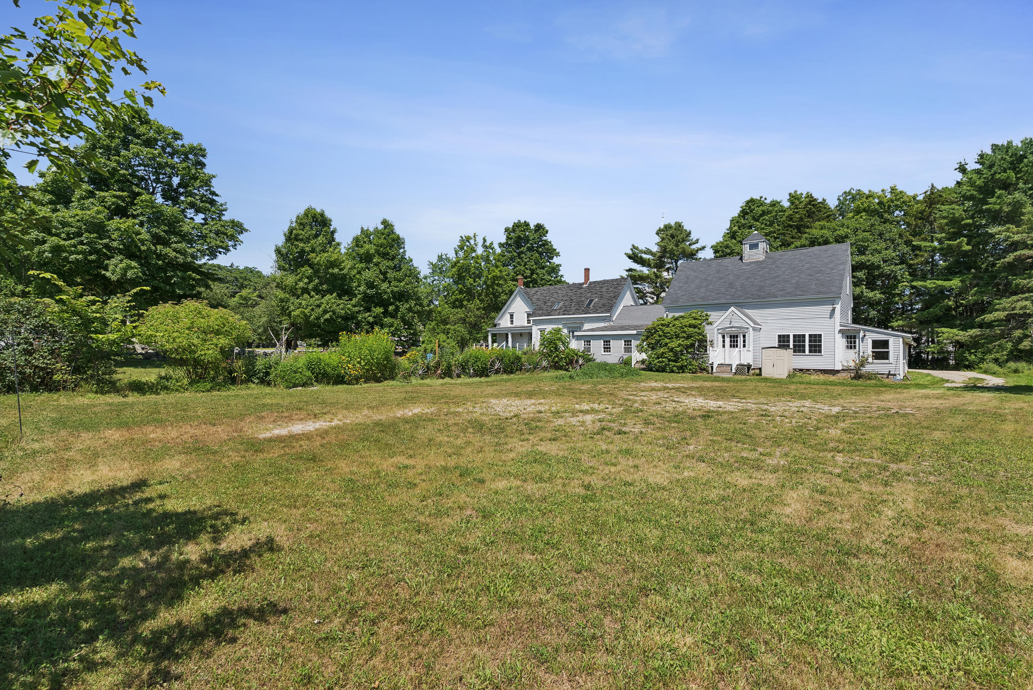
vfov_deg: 73.8
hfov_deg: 96.7
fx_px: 459
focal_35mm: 16
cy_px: 345
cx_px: 516
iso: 320
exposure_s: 1/800
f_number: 7.1
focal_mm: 16
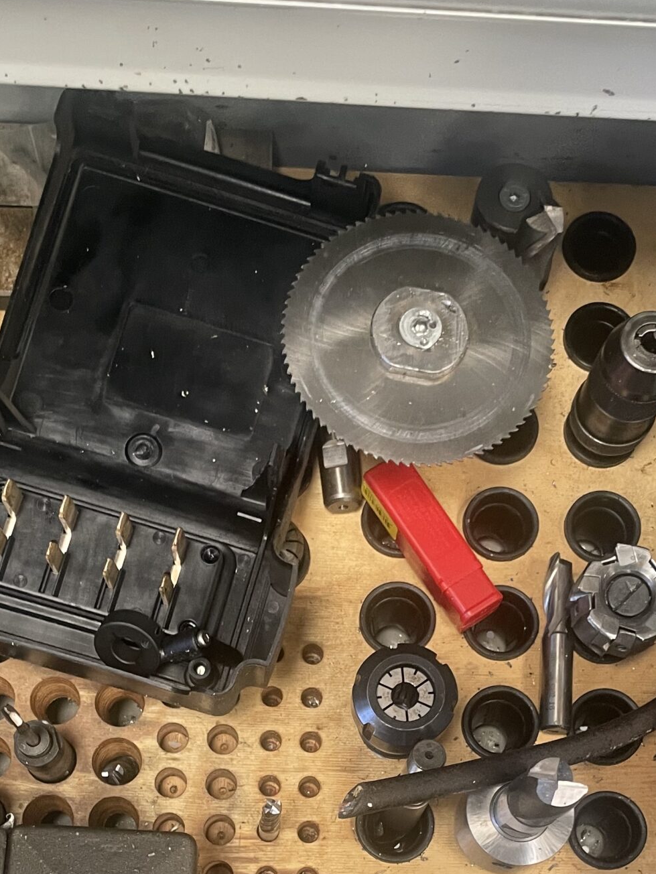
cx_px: 342
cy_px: 774
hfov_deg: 28.6
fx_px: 1288
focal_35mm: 51
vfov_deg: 35.5
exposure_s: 1/60
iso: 200
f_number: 1.6
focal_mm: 4.2
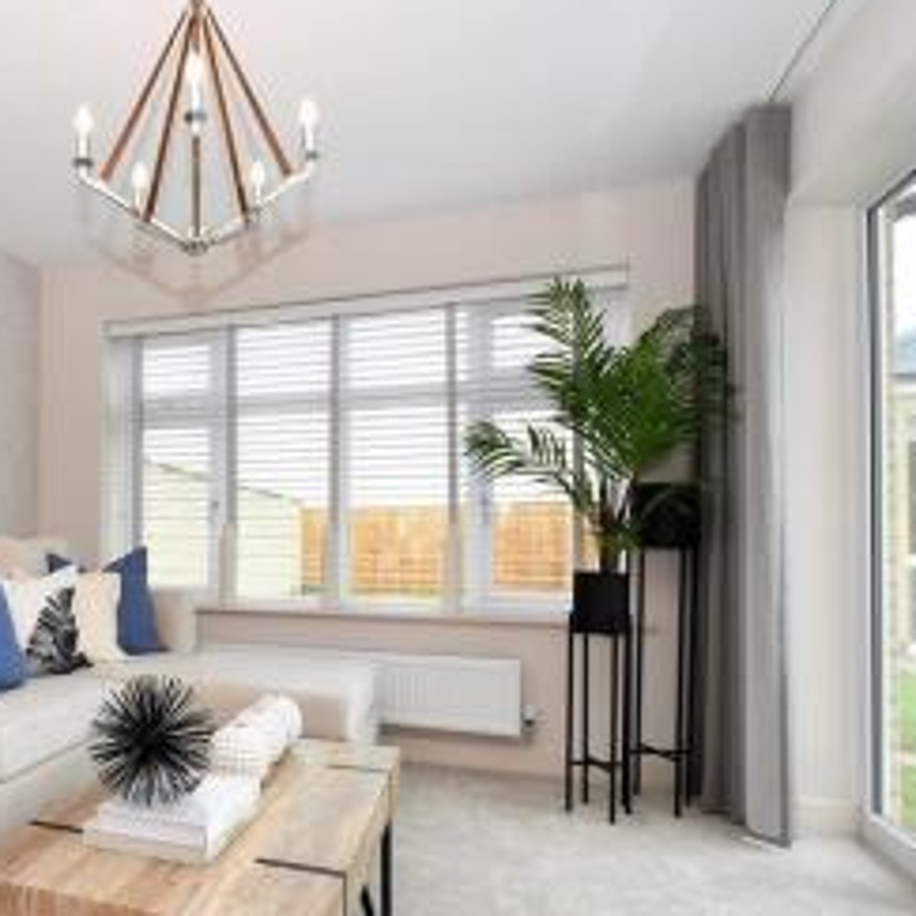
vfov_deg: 62.7
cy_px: 518
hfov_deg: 57.0
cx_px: 151
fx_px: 748
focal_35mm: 25
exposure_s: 1/100
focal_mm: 10
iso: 100
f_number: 5
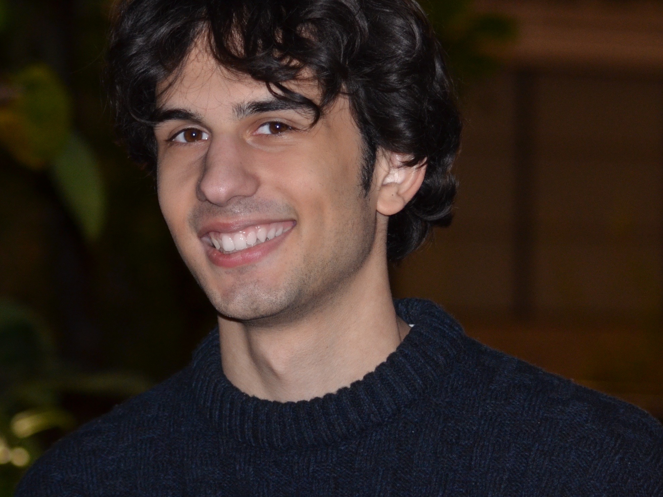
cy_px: 171
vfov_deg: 7.1
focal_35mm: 209
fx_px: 4003
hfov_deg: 9.5
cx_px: 340
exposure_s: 1/60
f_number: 4
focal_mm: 78
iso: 800
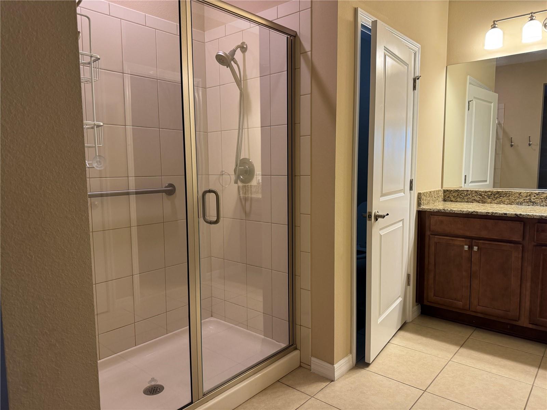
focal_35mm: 24
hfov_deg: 71.6
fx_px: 379
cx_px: 274
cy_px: 205
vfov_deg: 56.8
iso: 200
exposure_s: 1/60
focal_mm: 6.76
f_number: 1.78
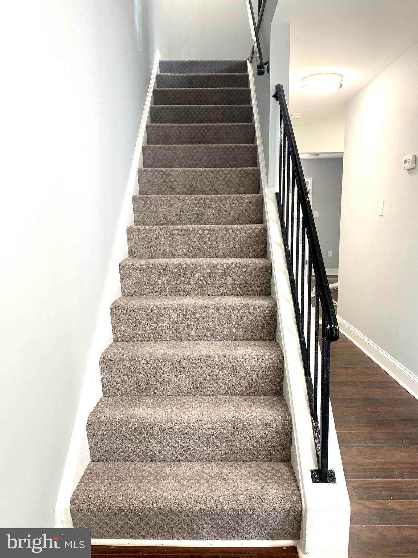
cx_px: 209
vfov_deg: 67.3
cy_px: 279
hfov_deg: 53.1
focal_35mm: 26
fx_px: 419
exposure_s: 1/60
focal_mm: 4.25
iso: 125
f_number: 1.8
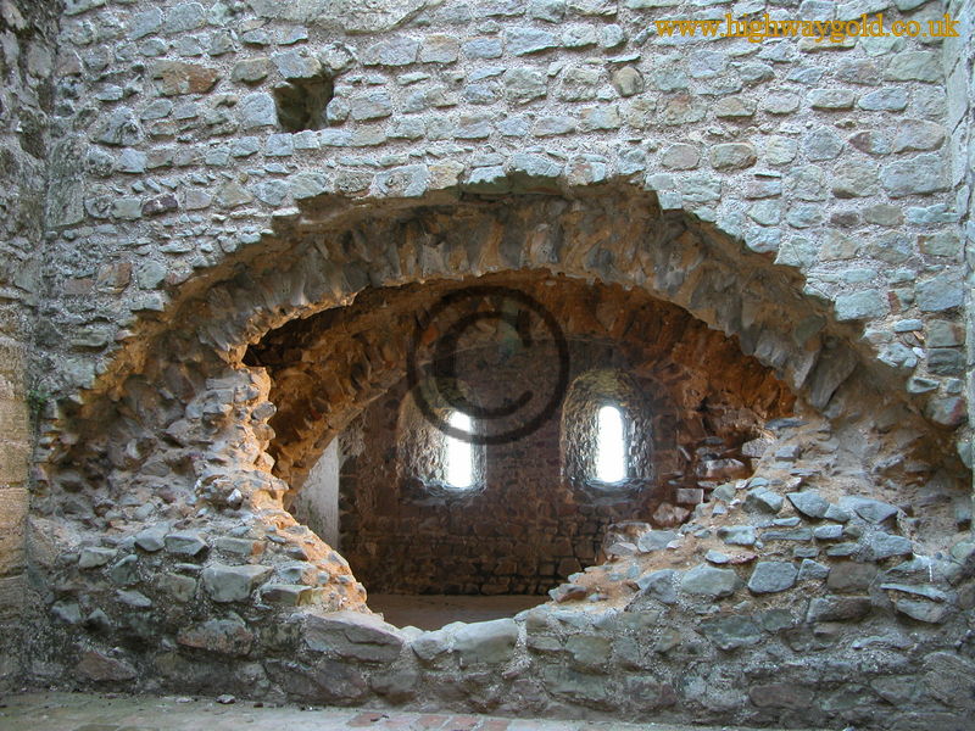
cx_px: 488
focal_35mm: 35
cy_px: 366
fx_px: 986
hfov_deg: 52.6
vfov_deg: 40.7
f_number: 2.8
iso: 100
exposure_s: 1/8
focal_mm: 8.9
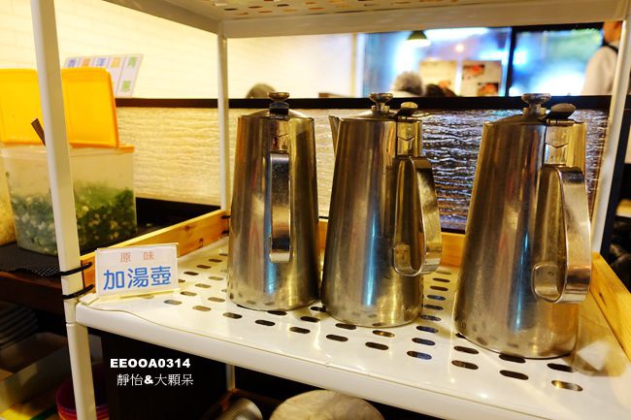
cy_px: 210
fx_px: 421
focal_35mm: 24
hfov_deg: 73.8
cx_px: 316
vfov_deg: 53.1
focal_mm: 8.8
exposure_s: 1/30
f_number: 1.8
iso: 400
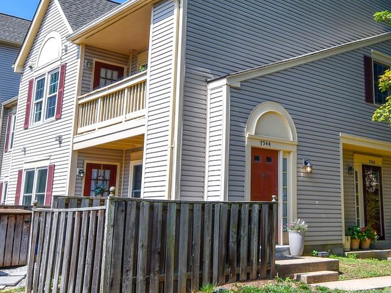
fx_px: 440
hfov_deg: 46.5
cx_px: 282
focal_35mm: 39
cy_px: 131
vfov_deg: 36.8
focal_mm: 12
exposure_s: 1/320
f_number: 9
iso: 100
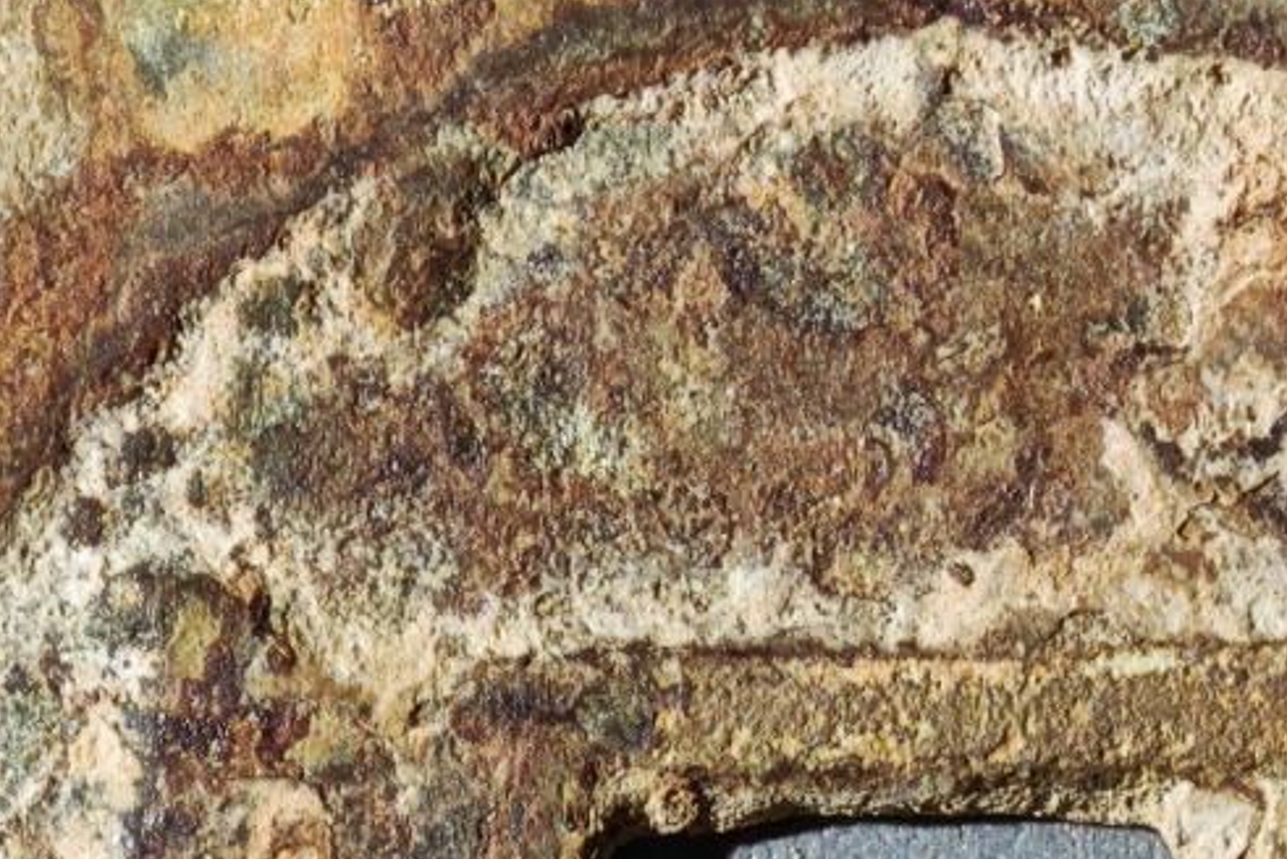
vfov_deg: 4.1
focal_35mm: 339
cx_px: 1012
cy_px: 898
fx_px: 12126
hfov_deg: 6.1
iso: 160
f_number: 2
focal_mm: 9
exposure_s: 1/100
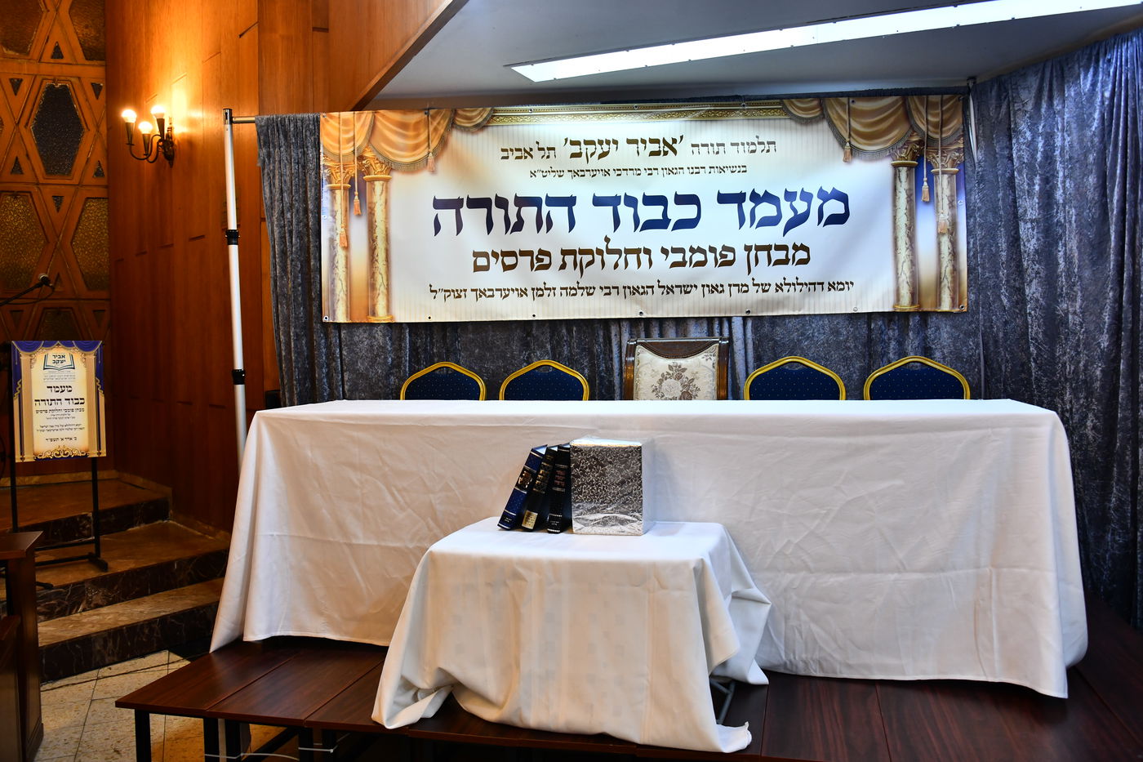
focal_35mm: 32
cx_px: 572
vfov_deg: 41.1
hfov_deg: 58.7
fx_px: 1016
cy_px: 381
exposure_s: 1/125
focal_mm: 32
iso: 1000
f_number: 5.6
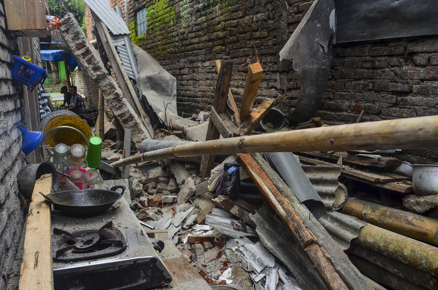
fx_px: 364
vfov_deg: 43.4
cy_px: 145
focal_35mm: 30
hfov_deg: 62.0
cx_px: 219
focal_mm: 20
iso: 400
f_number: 7.1
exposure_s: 1/500
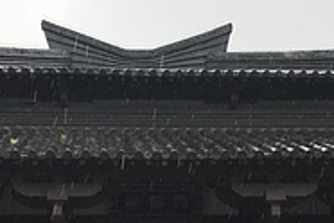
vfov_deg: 13.4
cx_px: 167
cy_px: 252
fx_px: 928
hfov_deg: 20.4
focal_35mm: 100
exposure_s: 1/347
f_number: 1.8
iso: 20
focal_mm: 3.99
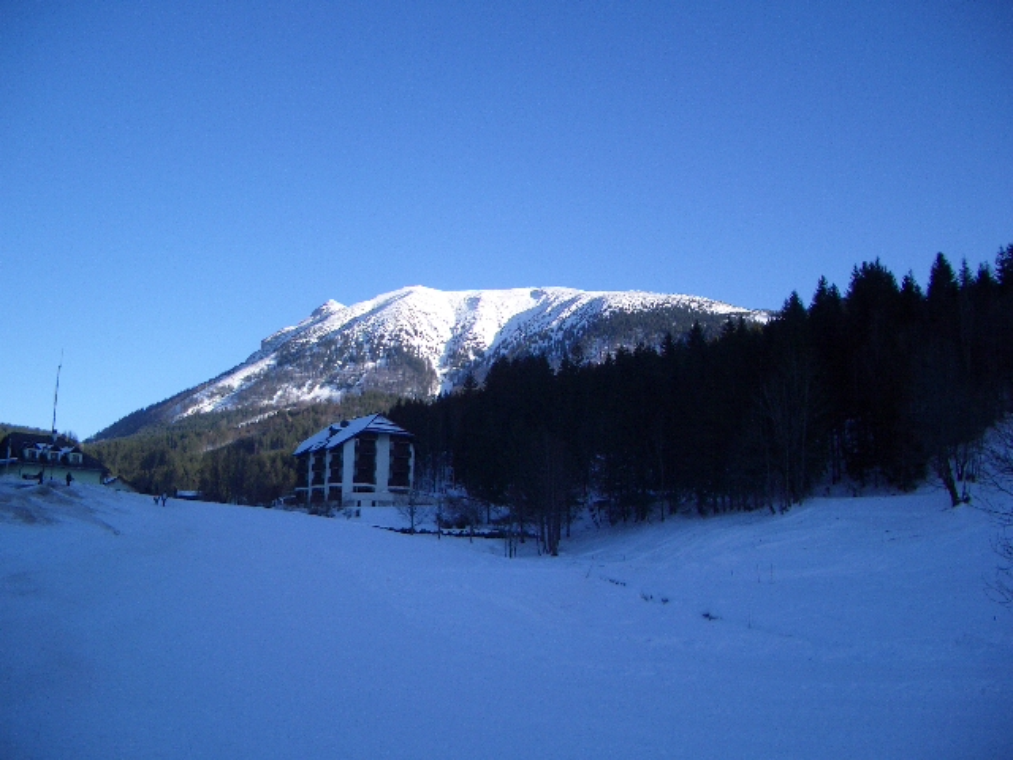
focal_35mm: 35
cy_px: 380
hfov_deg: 52.6
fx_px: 1024
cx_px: 506
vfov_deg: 40.7
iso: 50
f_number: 2.6
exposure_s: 1/640
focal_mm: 5.8
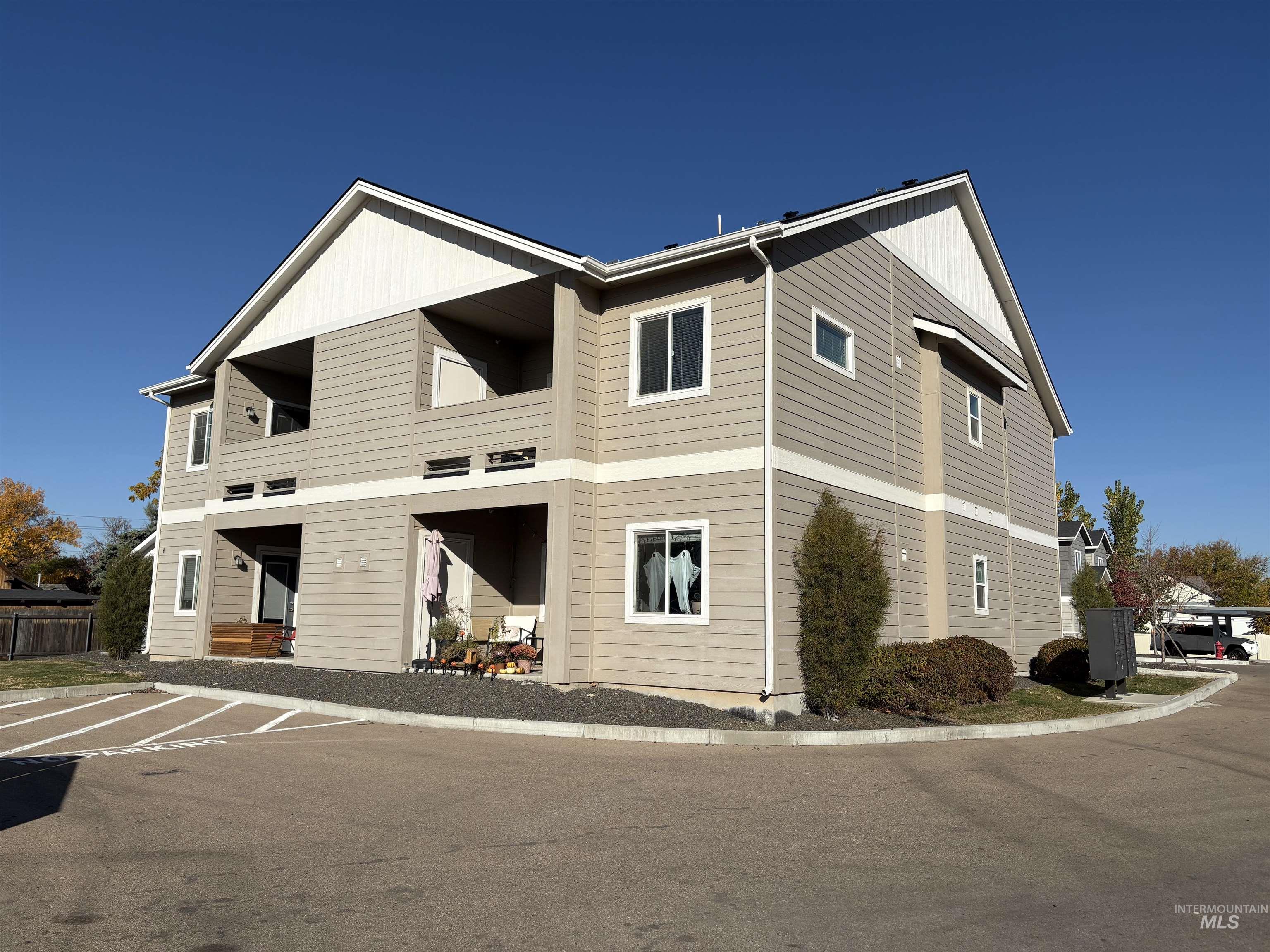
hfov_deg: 67.3
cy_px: 476
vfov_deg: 53.1
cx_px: 635
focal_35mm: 26
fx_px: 954
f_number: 1.6
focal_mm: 5.96
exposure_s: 1/7813
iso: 50
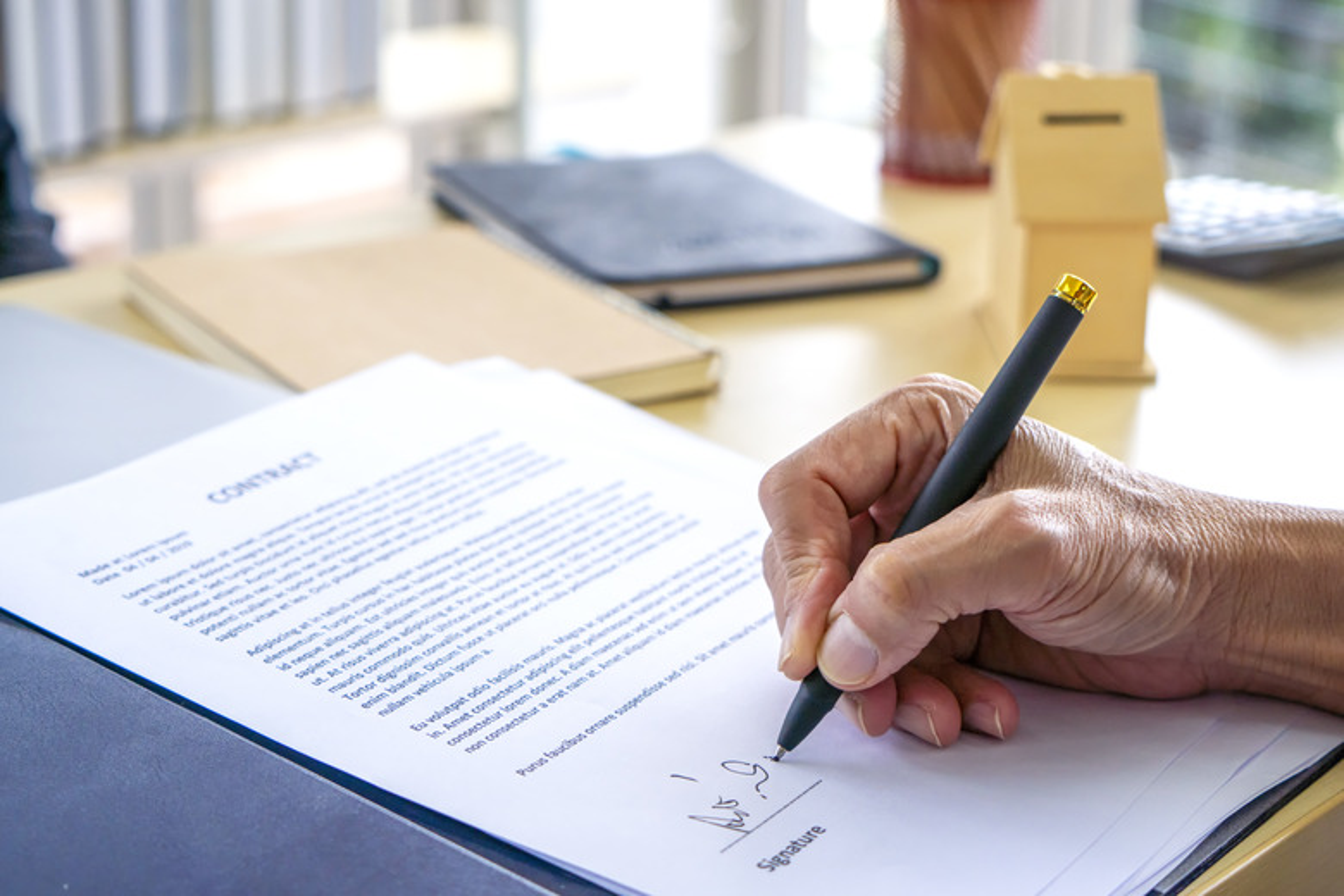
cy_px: 448
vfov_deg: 21.1
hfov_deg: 31.2
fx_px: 2408
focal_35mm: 64
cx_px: 672
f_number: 4
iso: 320
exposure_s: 1/800
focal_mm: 43
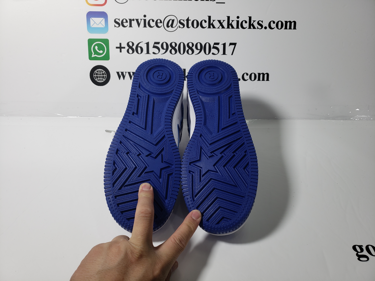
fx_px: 282
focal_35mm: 26
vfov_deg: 53.1
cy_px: 140
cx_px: 188
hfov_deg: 67.3
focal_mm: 4.3
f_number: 1.5
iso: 50
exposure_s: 1/419
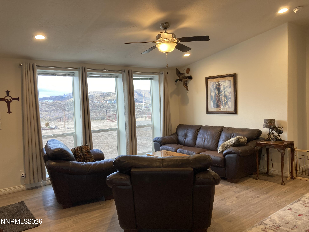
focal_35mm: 28
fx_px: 250
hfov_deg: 63.4
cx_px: 154
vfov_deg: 49.7
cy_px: 116
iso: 50
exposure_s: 1/60
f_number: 1.8
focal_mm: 3.99
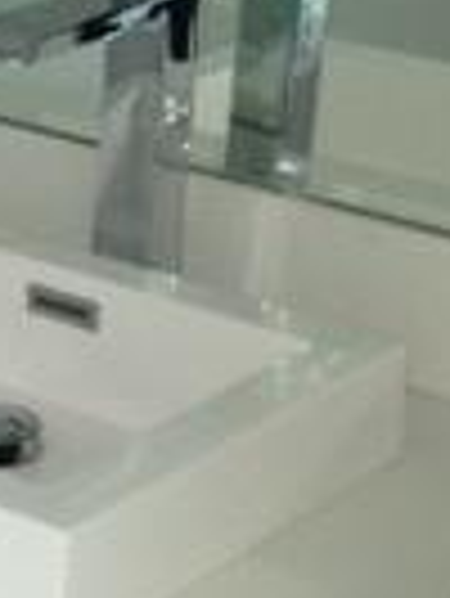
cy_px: 256
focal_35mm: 159
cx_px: -315
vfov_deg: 12.4
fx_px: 2752
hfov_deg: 9.0
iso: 80
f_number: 2.4
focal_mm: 4.12
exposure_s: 1/20
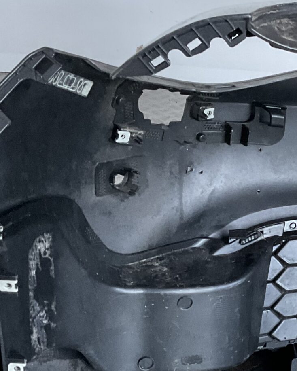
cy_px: 255
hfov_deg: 18.2
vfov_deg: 24.0
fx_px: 868
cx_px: 376
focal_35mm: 79
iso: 125
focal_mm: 3
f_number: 1.8
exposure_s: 1/60
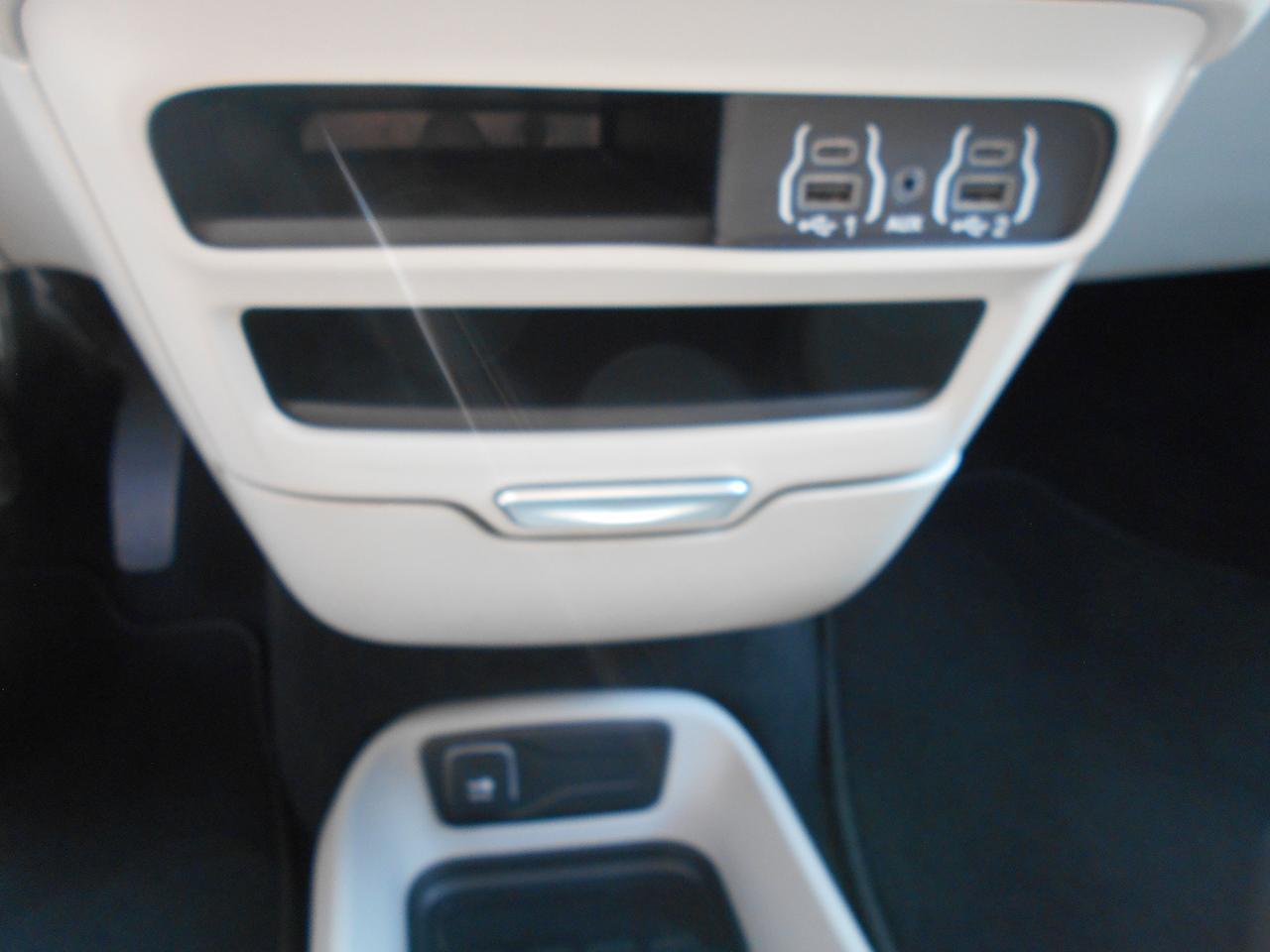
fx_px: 954
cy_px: 476
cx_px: 635
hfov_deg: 67.3
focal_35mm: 26
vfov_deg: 53.1
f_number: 3.2
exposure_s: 1/30
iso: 250
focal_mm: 4.6
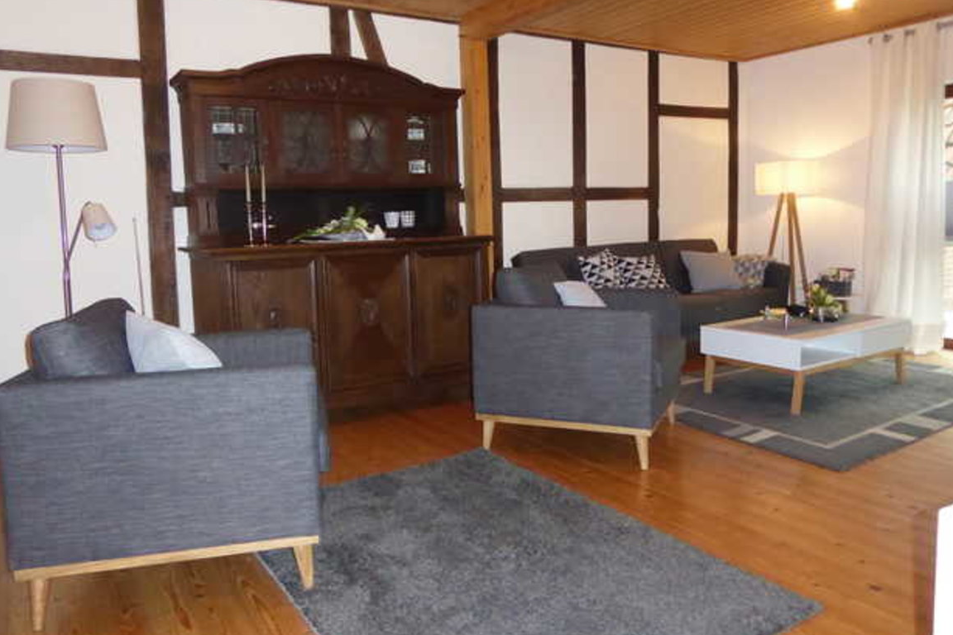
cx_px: 467
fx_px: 688
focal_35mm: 26
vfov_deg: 49.5
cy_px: 285
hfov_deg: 69.4
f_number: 3.3
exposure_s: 1/60
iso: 800
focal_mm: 4.3
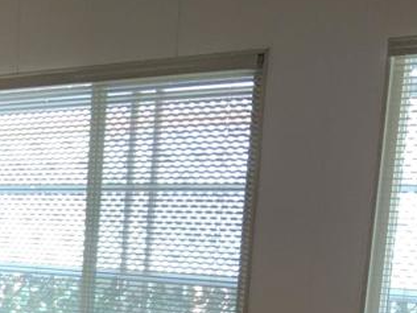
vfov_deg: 14.7
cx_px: -160
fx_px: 1132
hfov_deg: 19.0
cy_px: 456
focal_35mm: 94
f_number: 1.8
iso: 160
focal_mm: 3
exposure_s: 1/60
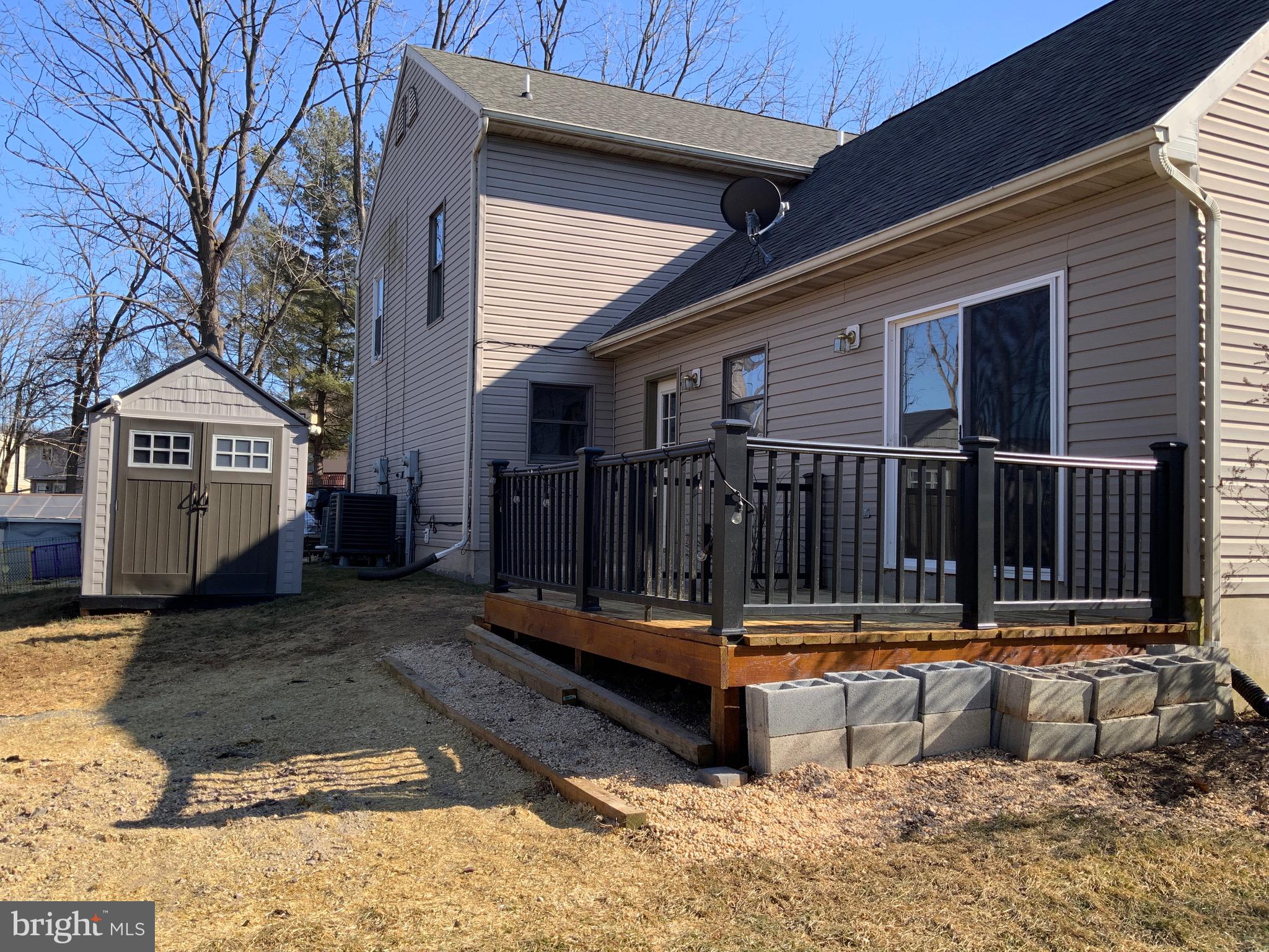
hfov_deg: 61.7
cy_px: 476
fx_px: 1063
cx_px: 634
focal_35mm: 29
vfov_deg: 48.2
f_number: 1.8
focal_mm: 3
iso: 16
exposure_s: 1/759
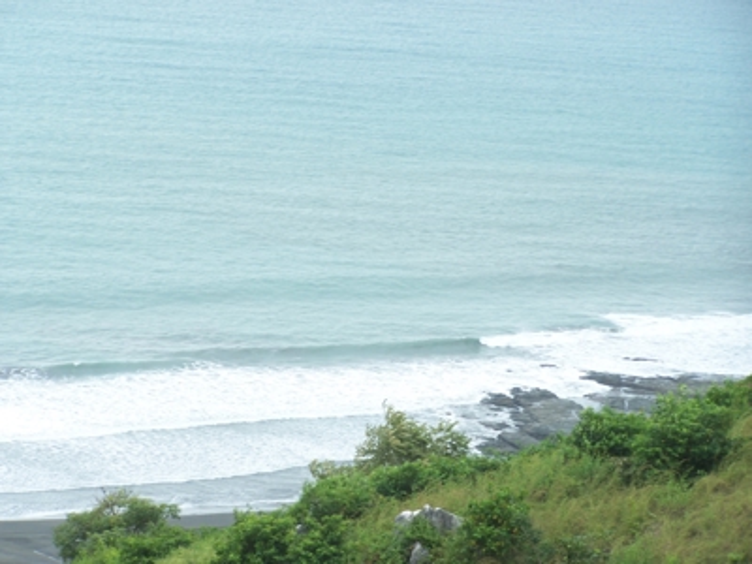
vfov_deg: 10.7
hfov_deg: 14.2
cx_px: 376
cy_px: 282
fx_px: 3020
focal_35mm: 139
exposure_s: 1/750
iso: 80
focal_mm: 23.1
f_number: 3.2
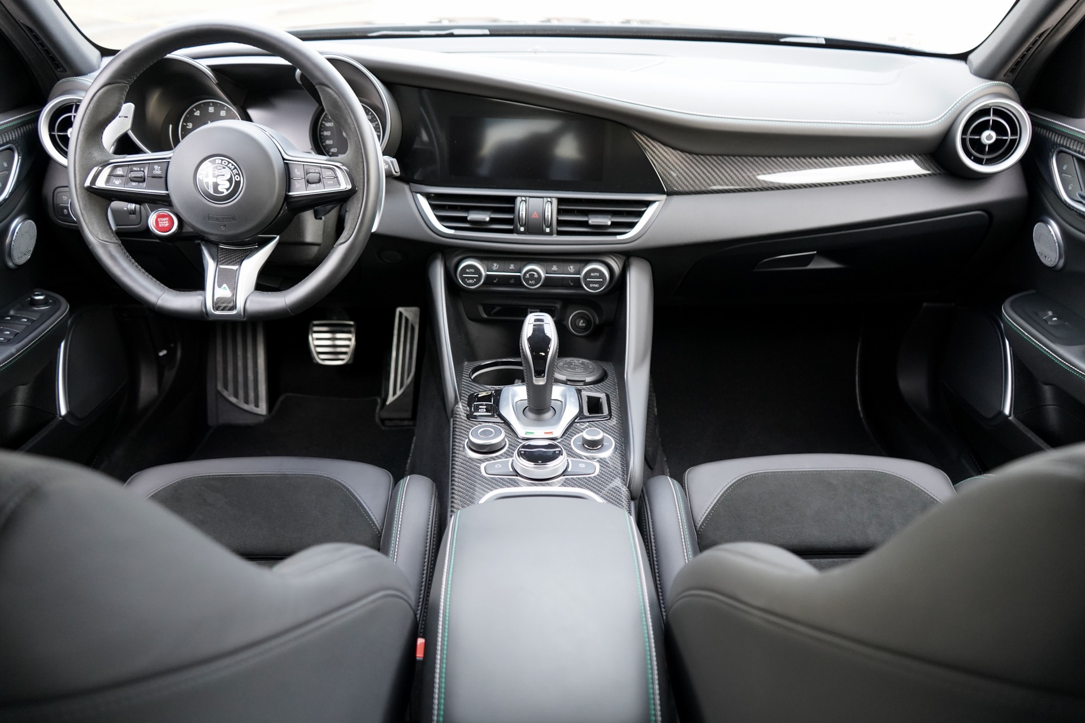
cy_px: 362
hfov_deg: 63.7
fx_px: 874
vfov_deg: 45.0
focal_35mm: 29
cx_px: 542
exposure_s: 1/160
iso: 2500
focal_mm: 29
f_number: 3.5
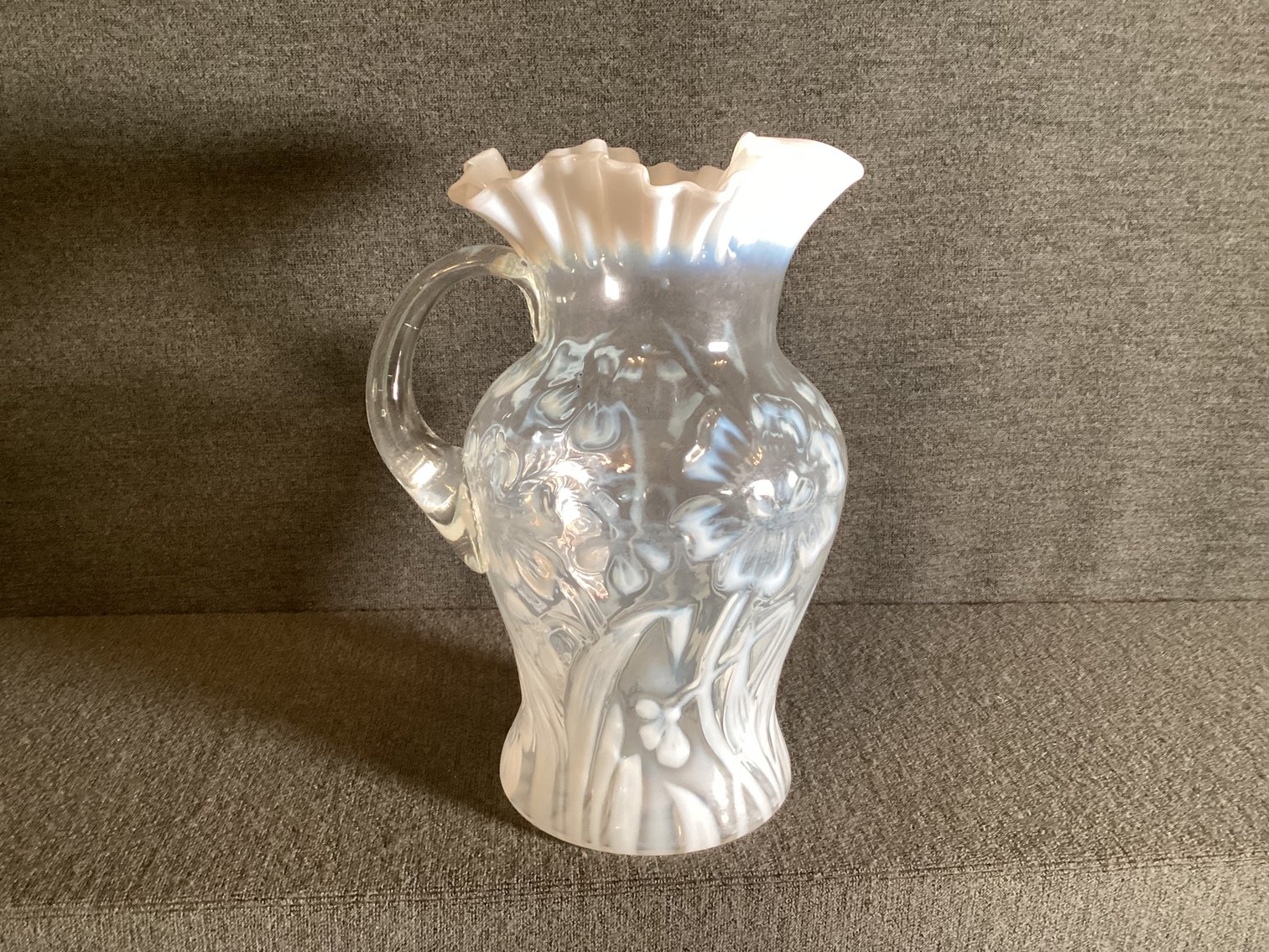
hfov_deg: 58.3
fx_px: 1137
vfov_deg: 45.4
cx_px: 634
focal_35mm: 31
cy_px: 476
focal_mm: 3.3
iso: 250
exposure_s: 1/60
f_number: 2.4
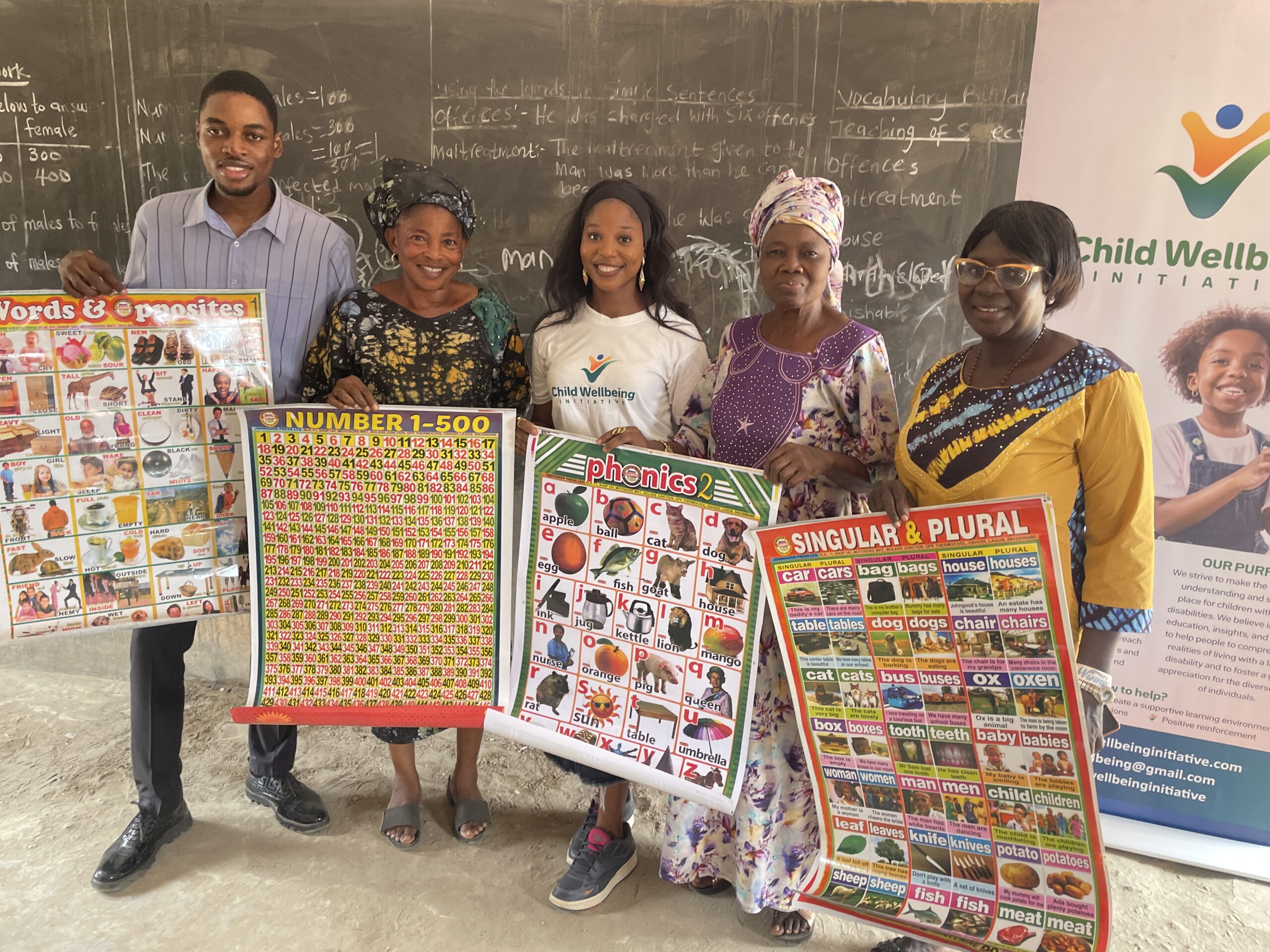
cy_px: 476
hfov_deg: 67.3
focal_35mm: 26
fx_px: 954
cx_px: 635
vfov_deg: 53.1
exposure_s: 1/63
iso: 125
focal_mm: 4.2
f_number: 1.6
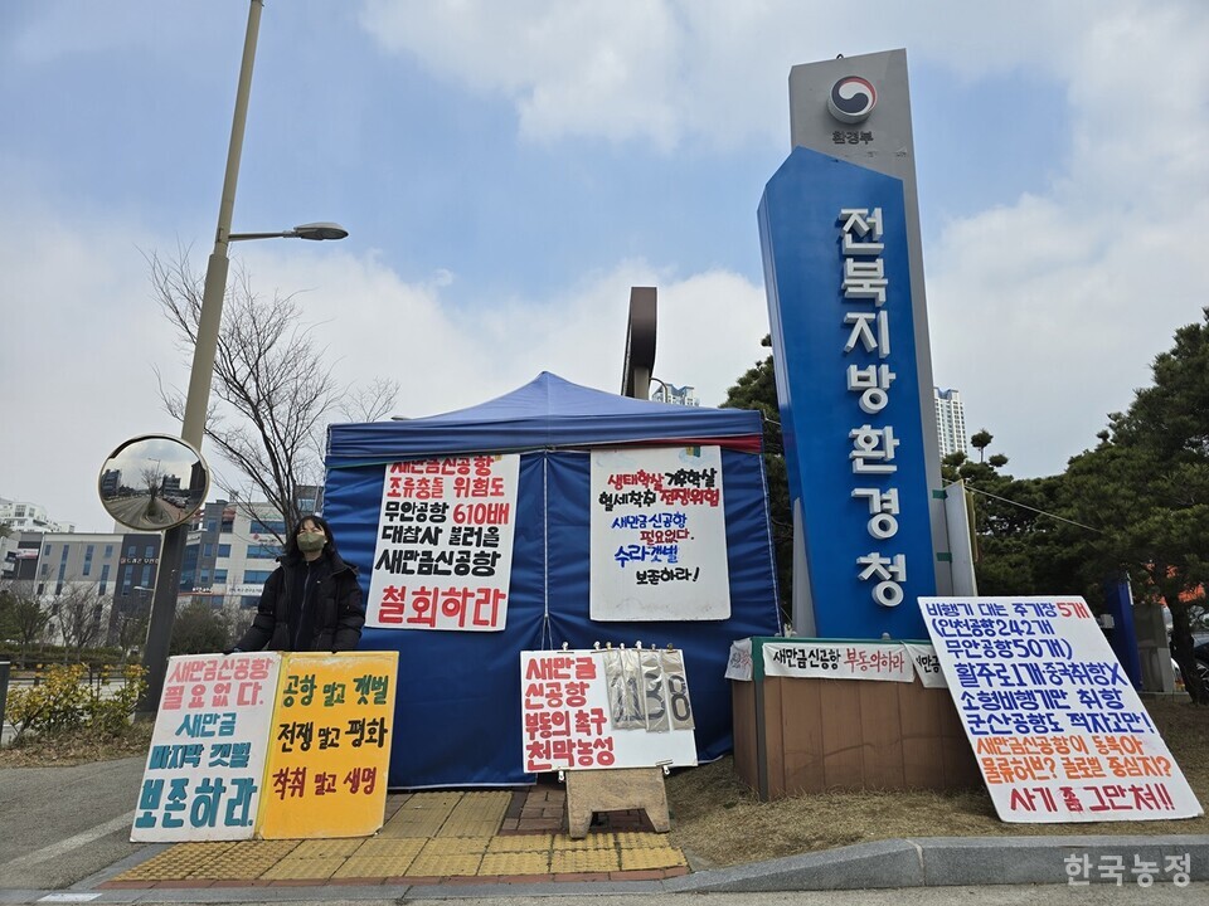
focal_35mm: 23
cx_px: 604
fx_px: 803
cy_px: 453
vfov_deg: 58.9
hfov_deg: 73.9
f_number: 1.7
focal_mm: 6.3
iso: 12
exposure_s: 1/970
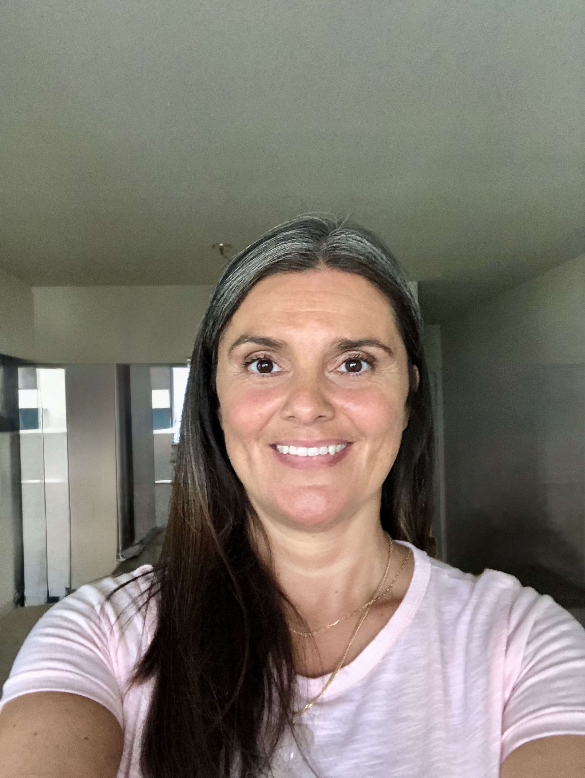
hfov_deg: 44.2
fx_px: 720
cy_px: 389
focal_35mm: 32
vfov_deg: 56.8
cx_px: 292
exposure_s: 1/30
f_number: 2.2
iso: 250
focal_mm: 2.87
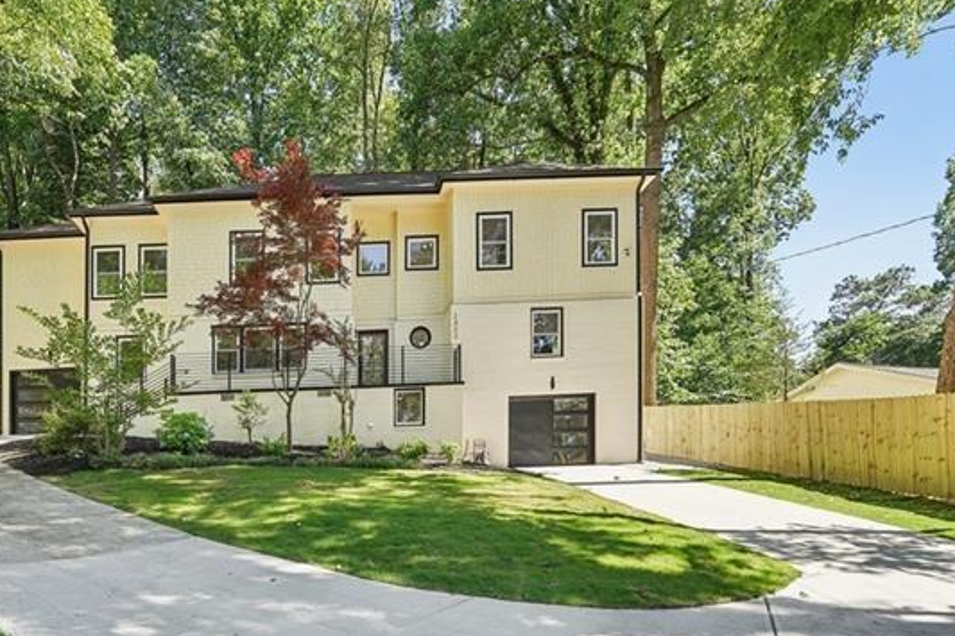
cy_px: 335
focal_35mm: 24
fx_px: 636
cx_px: 331
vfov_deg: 53.1
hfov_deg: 71.9
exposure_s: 1/200
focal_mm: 16
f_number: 8
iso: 400
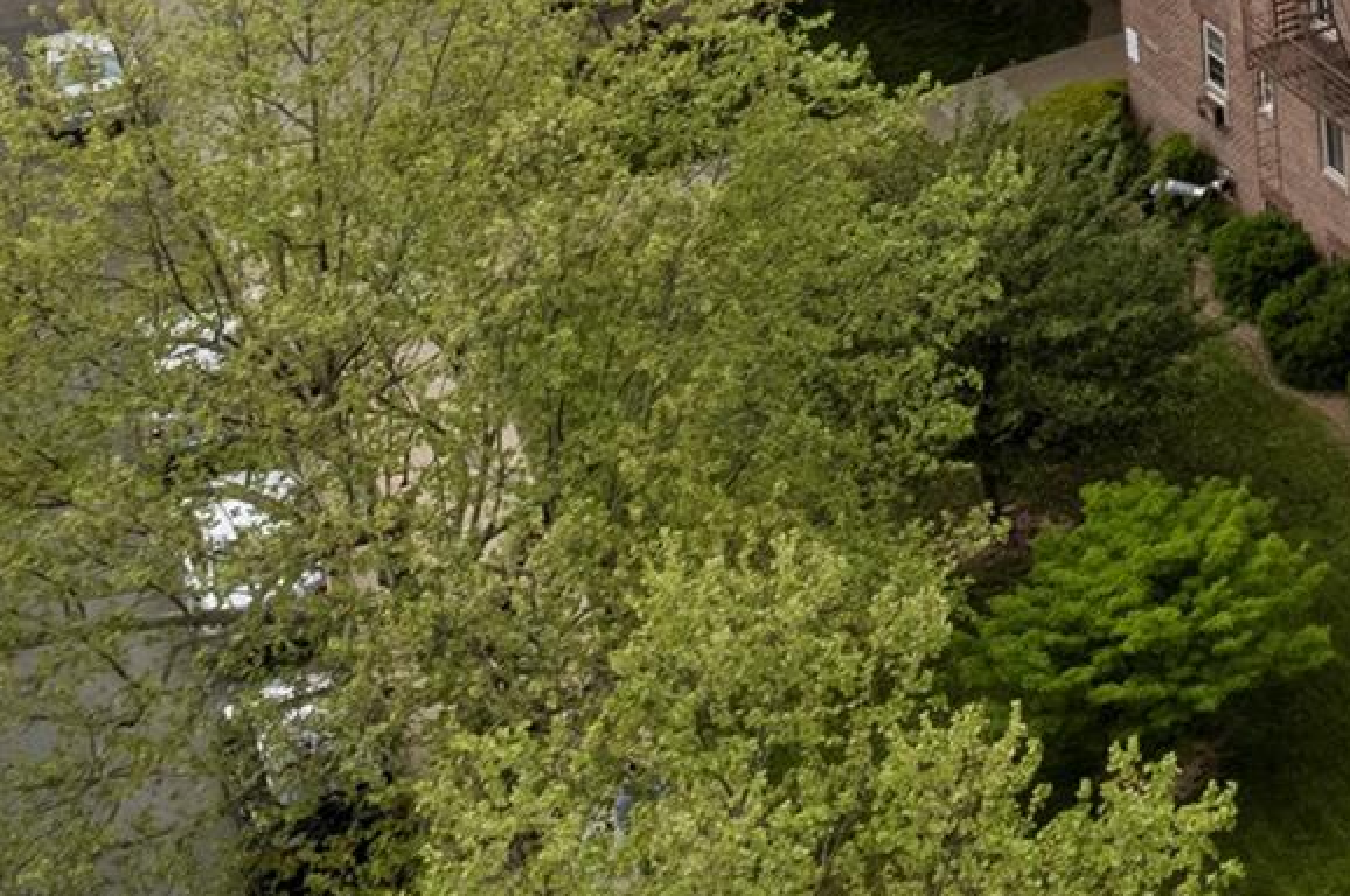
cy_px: -671
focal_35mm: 78
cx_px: 2149
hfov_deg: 21.0
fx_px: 2922
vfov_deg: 15.3
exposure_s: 1/180
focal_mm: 8.38
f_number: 2.8
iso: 110
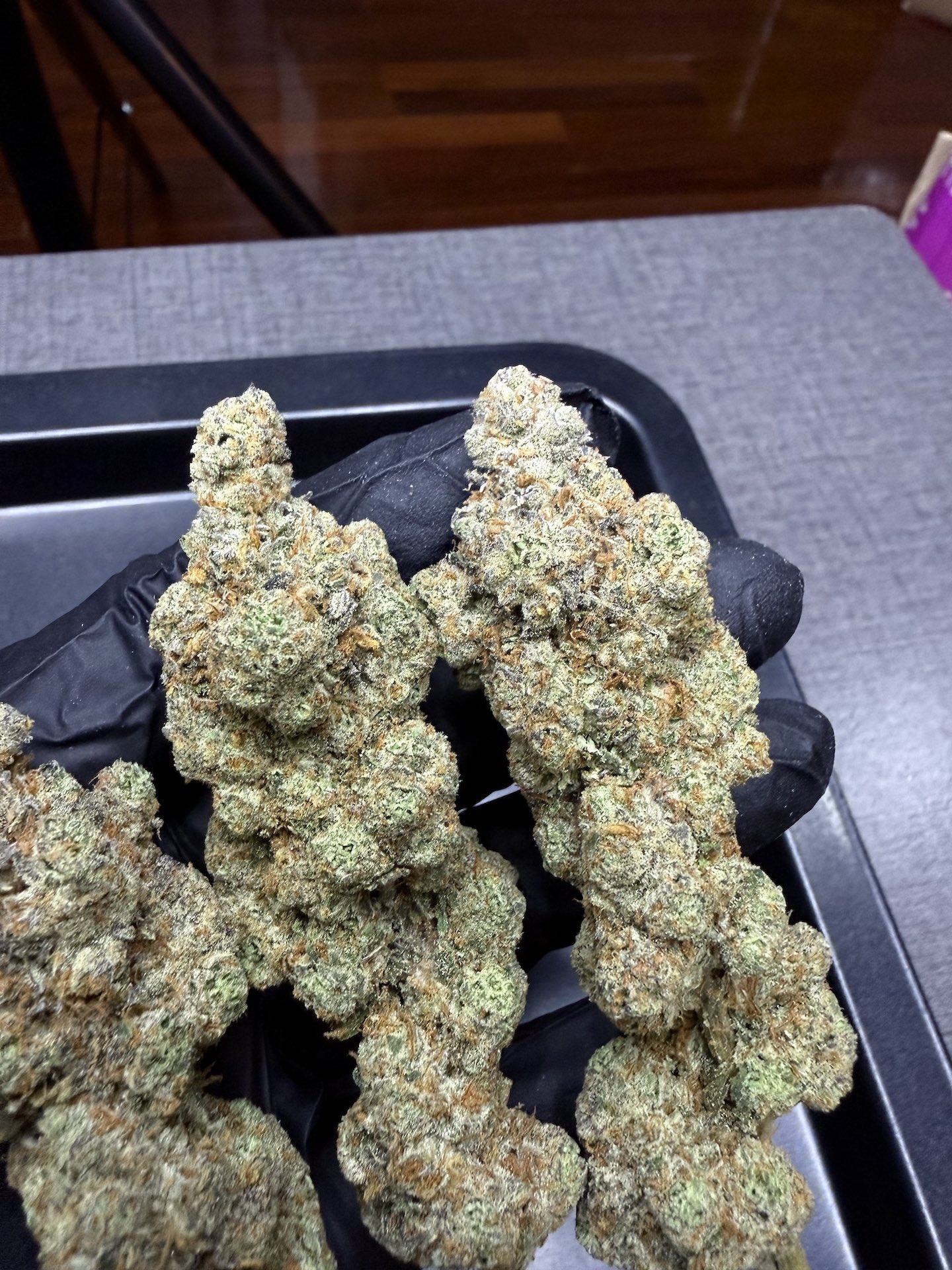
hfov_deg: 56.8
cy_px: 635
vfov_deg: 71.6
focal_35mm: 24
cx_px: 476
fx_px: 880
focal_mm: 2.22
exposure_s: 1/50
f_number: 2.2
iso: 320
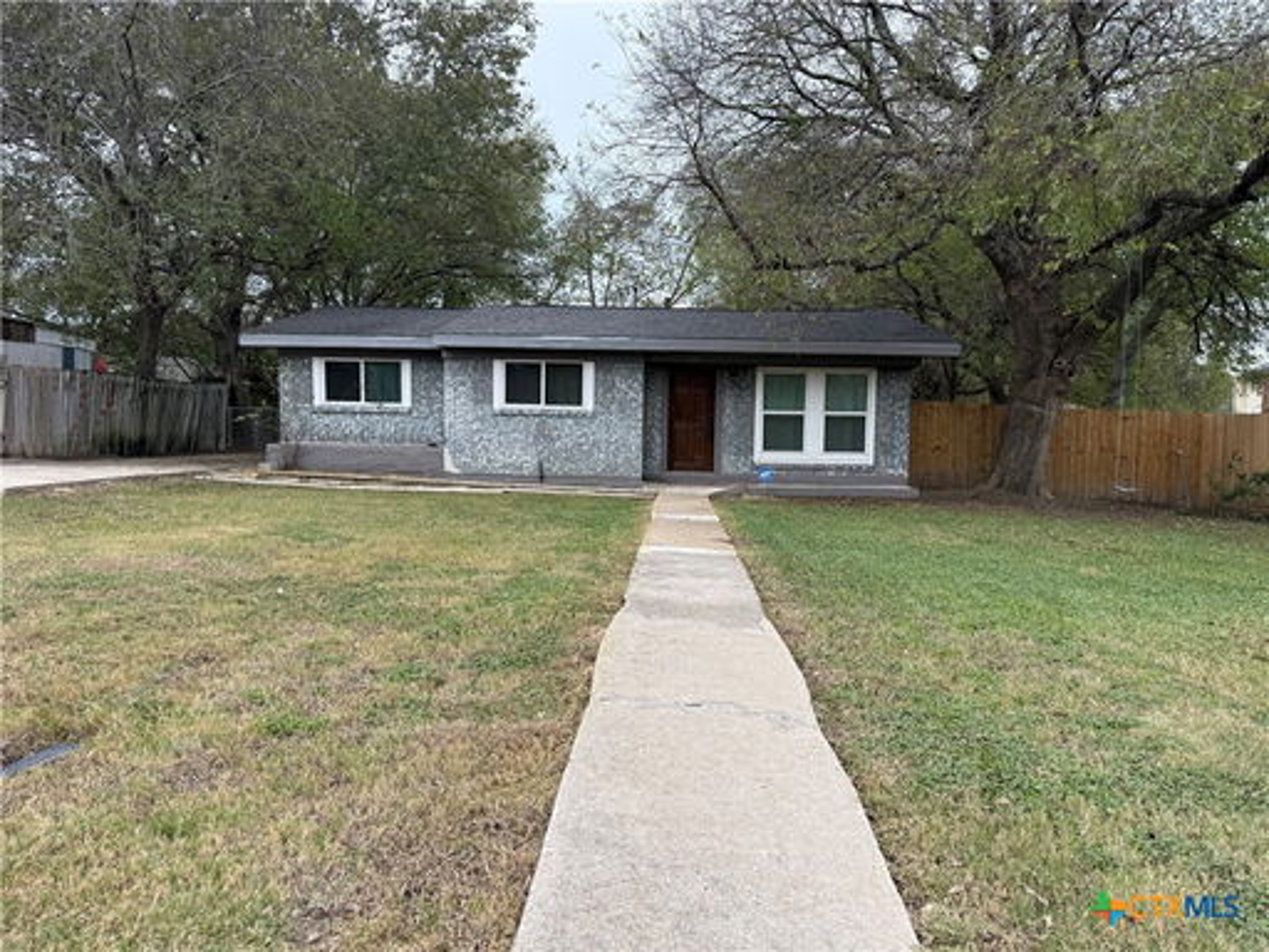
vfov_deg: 56.8
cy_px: 476
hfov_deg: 71.6
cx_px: 634
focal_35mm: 24
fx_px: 880
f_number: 1.78
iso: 80
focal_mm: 6.76
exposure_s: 1/813
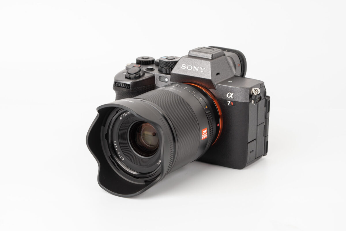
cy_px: 116
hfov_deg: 20.4
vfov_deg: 13.7
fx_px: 961
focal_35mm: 100
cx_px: 173
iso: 100
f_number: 14
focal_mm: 100
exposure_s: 1/100
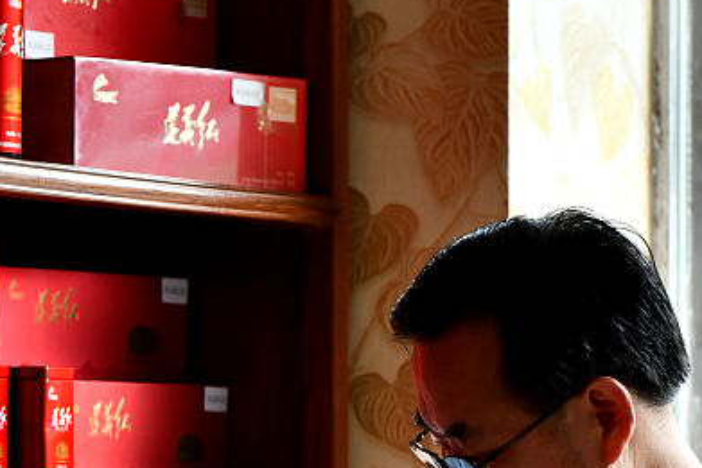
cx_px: -65
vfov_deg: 5.3
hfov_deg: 7.8
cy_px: 432
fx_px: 5091
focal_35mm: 261
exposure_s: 1/400
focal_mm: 85
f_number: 4
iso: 500
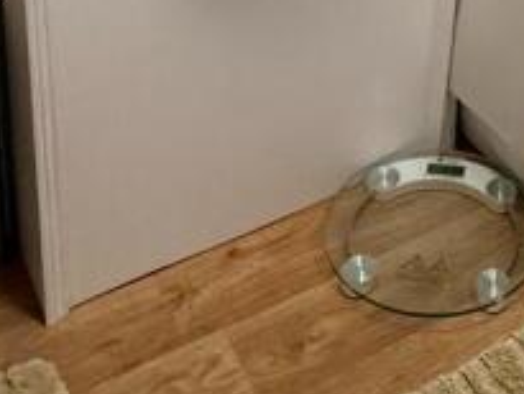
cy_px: -302
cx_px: 478
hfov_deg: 26.8
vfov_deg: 17.4
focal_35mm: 70
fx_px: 1060
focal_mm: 2.22
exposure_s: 1/100
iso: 250
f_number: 2.2
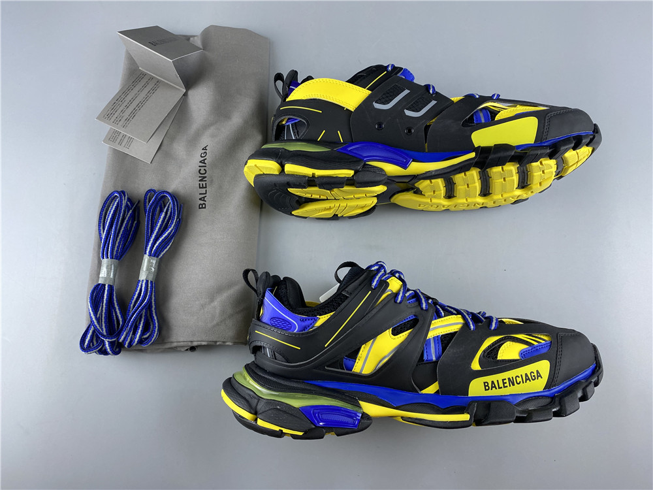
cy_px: 245
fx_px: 490
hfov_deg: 67.3
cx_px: 326
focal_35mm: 26
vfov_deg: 53.1
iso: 80
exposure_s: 1/100
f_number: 1.8
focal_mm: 4.25
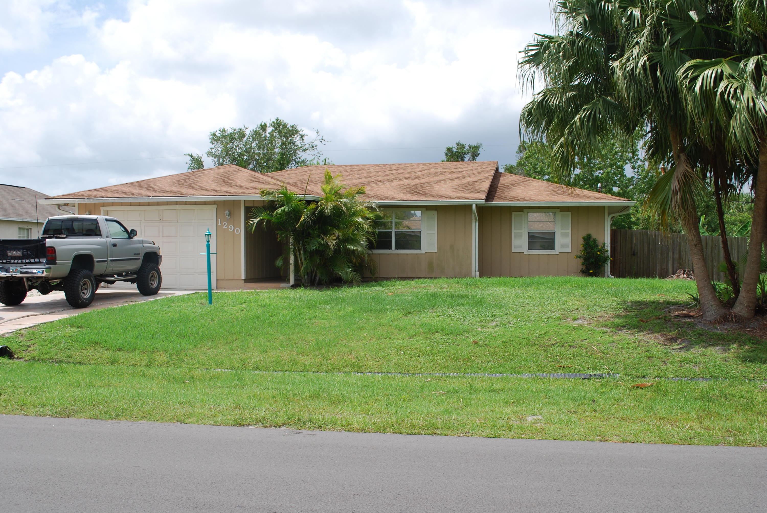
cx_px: 384
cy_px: 256
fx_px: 768
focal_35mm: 36
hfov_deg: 53.1
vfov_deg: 37.0
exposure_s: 1/250
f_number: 8
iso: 100
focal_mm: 24
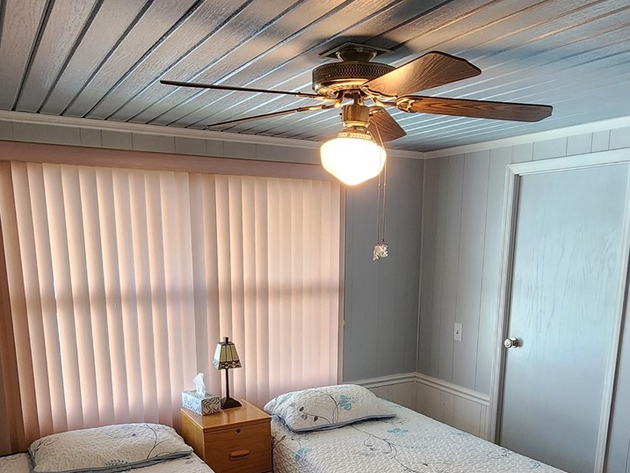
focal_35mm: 29
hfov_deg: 61.6
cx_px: 341
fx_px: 528
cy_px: 366
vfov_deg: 46.2
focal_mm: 2.2
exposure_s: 1/60
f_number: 2.2
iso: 200
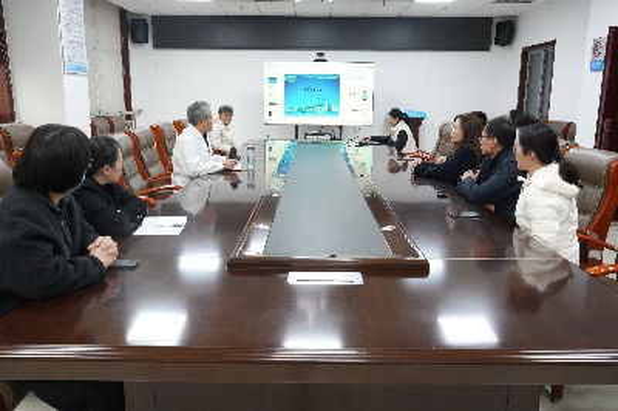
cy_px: 206
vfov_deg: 43.5
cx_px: 309
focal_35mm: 30
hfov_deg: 62.0
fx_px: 515
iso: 4000
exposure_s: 1/50
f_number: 10
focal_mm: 30
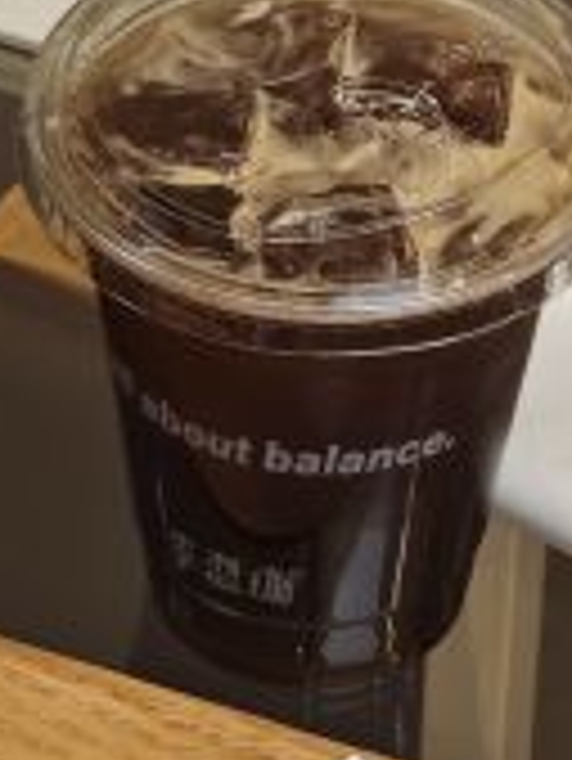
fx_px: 6139
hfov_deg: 5.3
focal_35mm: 279
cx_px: 68
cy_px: 555
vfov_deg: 7.1
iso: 640
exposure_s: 1/100
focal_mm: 9
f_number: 2
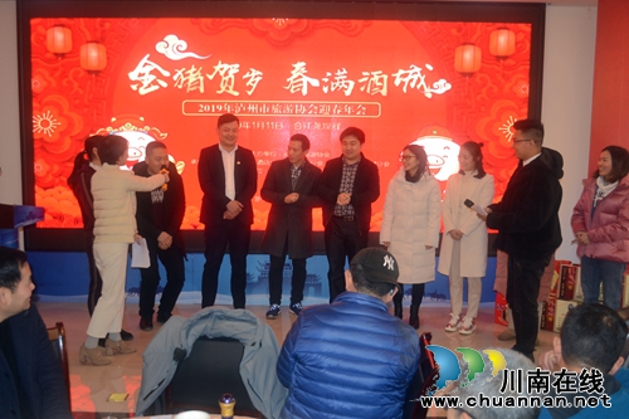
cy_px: 210
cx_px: 314
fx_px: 629
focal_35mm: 36
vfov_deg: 36.8
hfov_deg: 53.1
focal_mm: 24
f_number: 4
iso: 720
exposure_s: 1/60
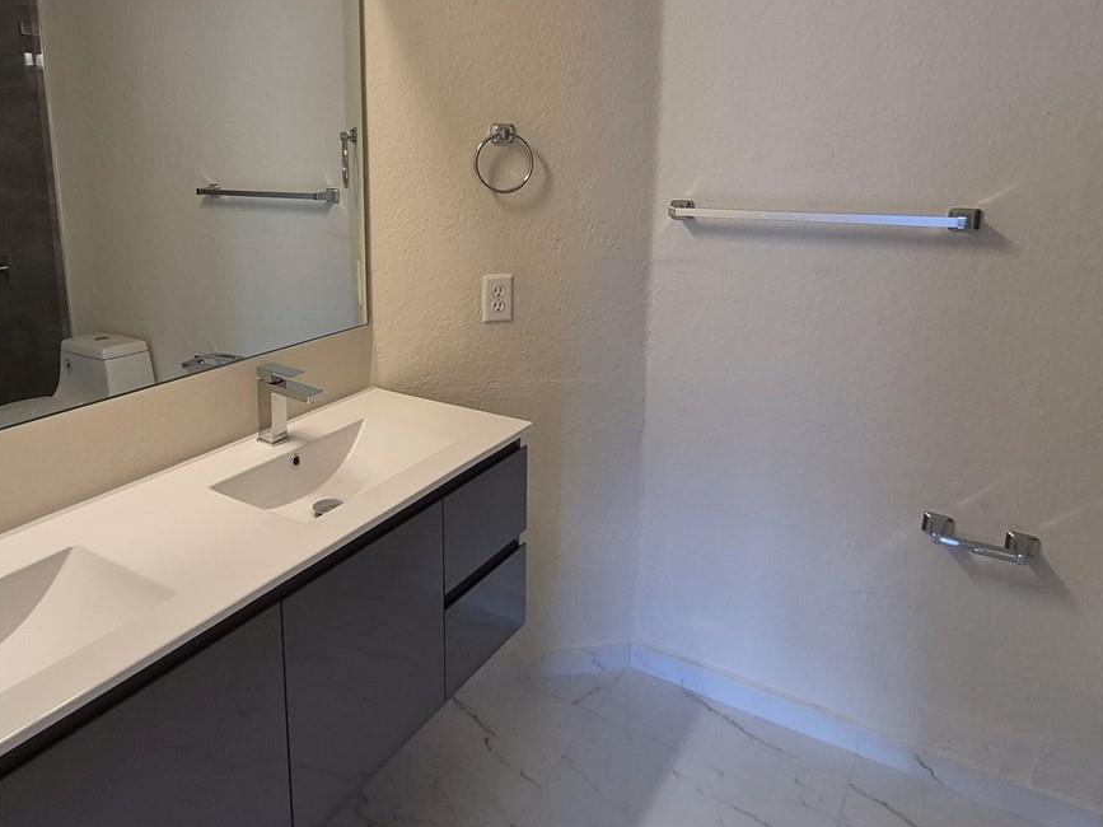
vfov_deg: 56.1
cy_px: 310
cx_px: 419
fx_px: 765
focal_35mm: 24
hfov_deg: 70.5
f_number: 2.2
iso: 100
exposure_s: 1/60
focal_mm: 1.74
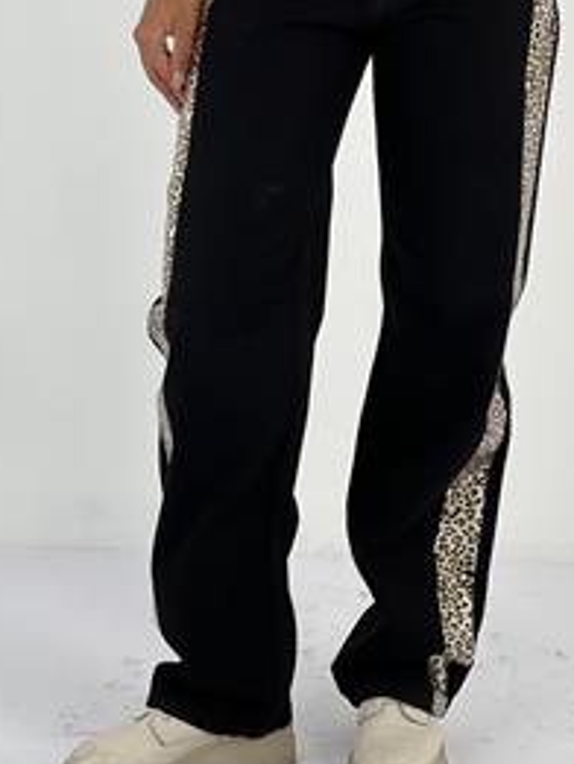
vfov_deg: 16.1
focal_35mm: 122
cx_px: 269
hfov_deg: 12.2
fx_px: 2695
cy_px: 300
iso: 40
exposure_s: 1/100
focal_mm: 9
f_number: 2.8
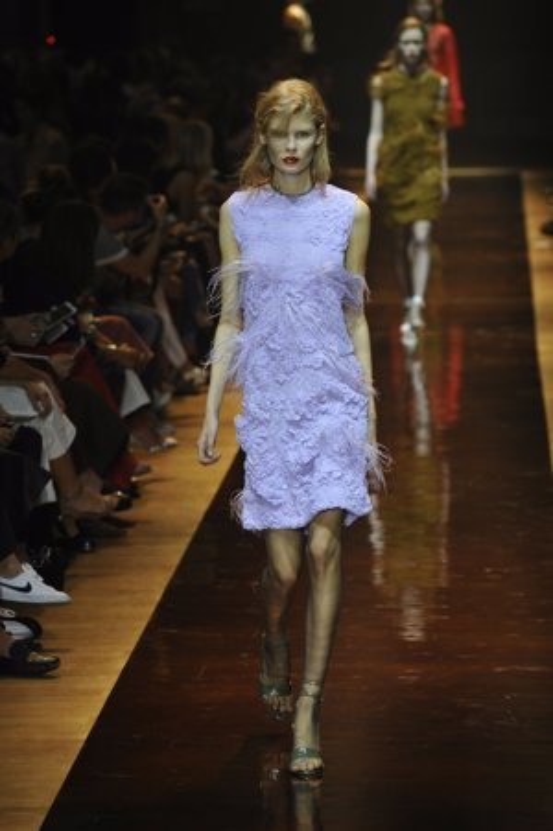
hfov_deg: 6.9
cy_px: 416
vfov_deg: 10.3
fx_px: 4615
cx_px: 276
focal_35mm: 200
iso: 2000
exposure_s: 1/500
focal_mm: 200
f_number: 5.6
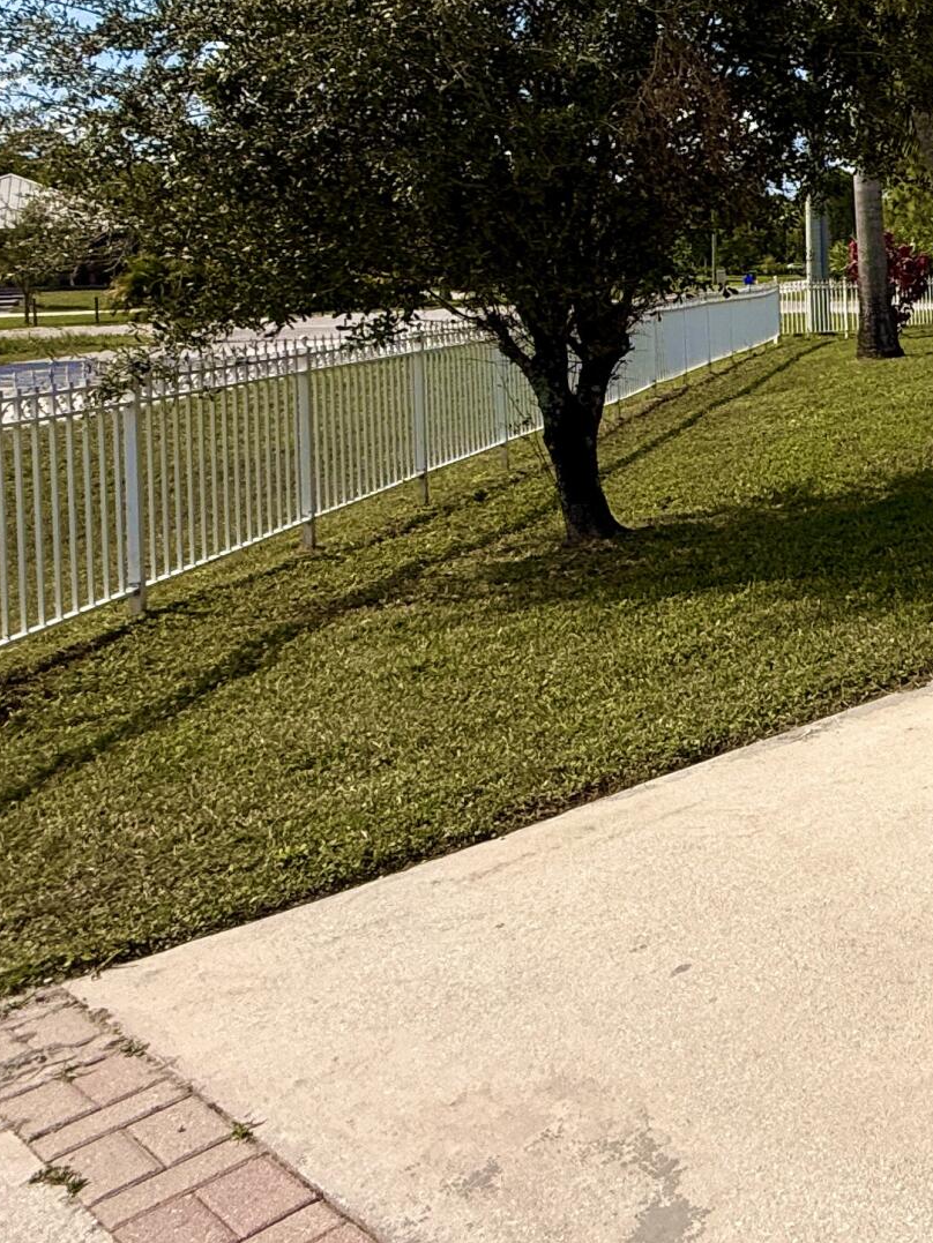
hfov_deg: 29.4
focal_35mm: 39
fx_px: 1401
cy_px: 253
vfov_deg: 45.5
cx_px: 1223
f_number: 2.2
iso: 50
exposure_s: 1/2976
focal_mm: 2.22
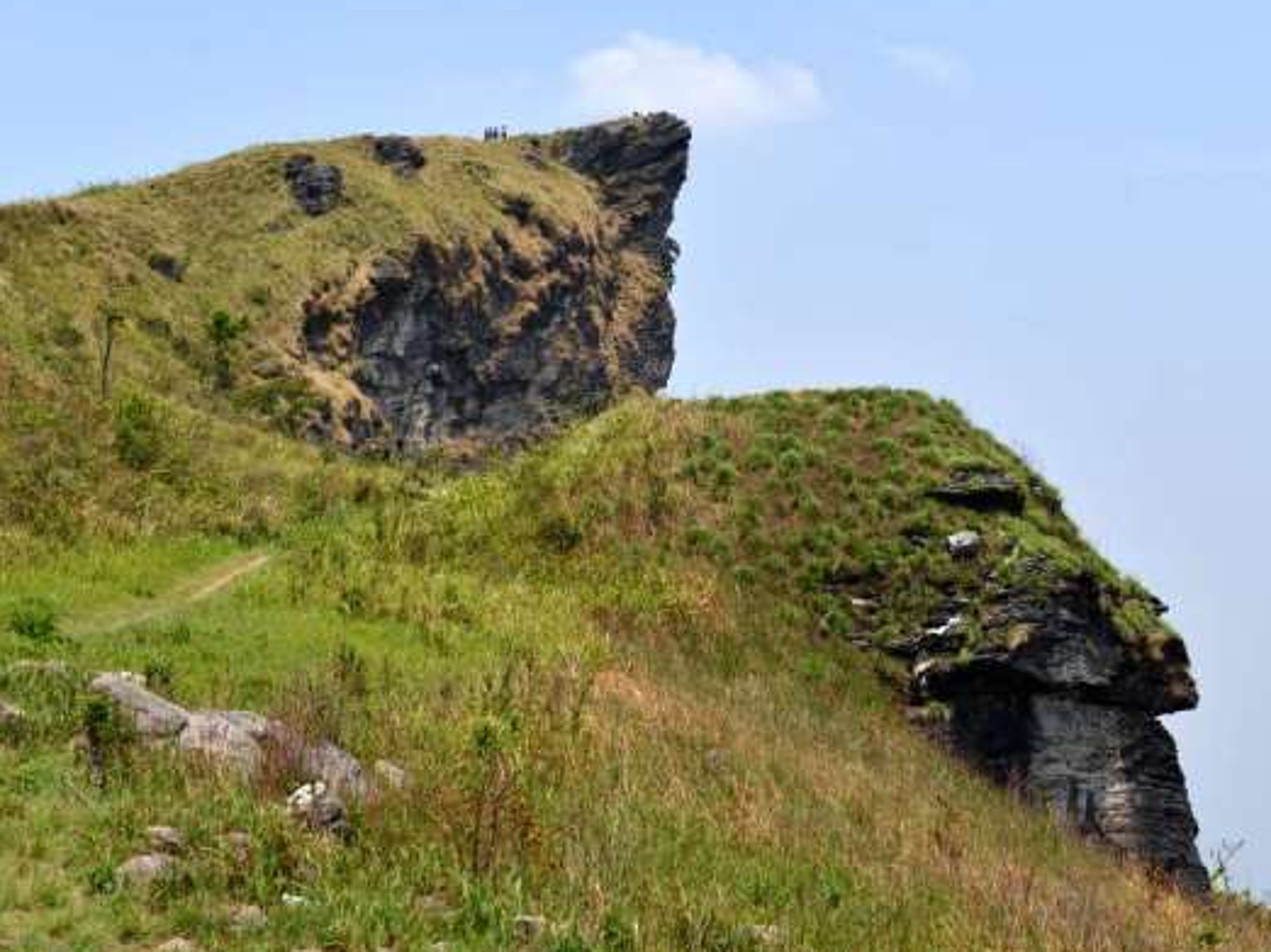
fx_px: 2165
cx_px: 774
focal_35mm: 59
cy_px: 348
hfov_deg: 32.6
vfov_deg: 24.7
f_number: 6.3
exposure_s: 1/250
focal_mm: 40
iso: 100
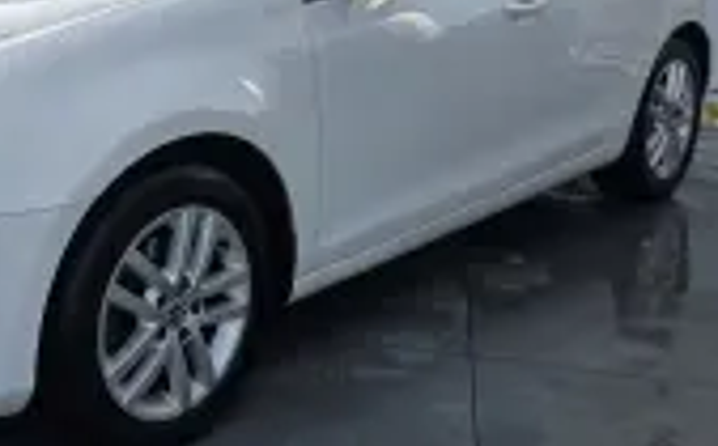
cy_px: 123
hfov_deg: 37.3
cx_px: 127
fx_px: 1016
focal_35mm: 52
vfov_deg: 24.5
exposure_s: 1/2456
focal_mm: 6.3
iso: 80
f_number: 1.7
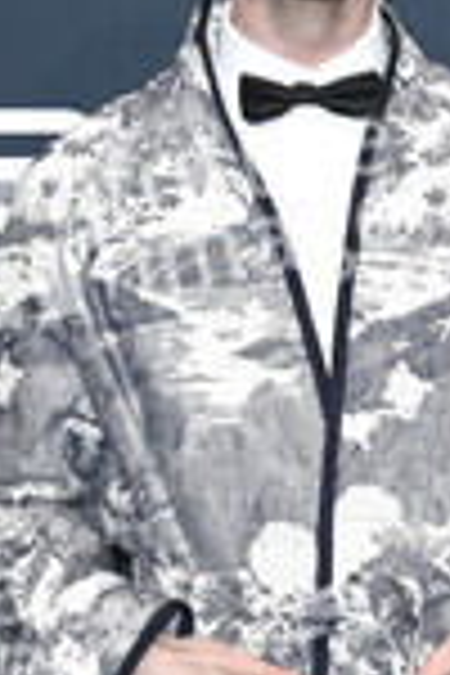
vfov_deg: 12.4
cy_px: 450
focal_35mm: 165
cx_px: 306
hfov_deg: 8.3
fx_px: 3094
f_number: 5.6
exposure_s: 1/250
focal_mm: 62
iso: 320
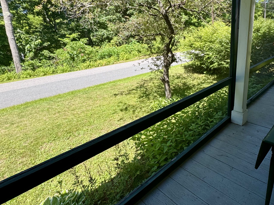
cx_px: 190
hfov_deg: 73.2
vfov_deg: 60.8
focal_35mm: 22
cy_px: 88
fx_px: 174
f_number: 2.2
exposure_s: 1/525
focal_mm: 2.22
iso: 40
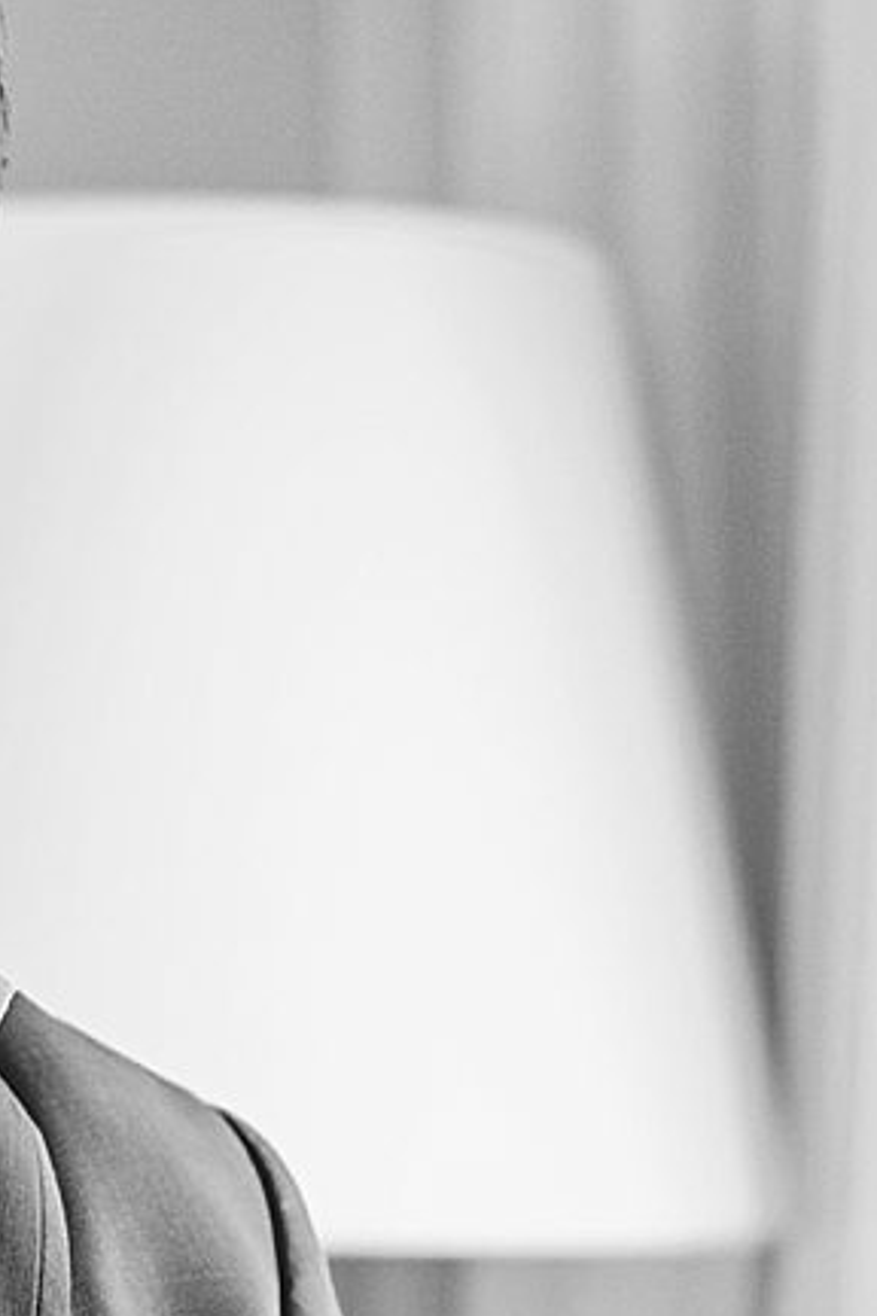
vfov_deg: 12.5
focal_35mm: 163
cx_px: -12
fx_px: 5956
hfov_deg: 8.4
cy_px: 1234
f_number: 1.8
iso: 640
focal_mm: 50
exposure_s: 1/200
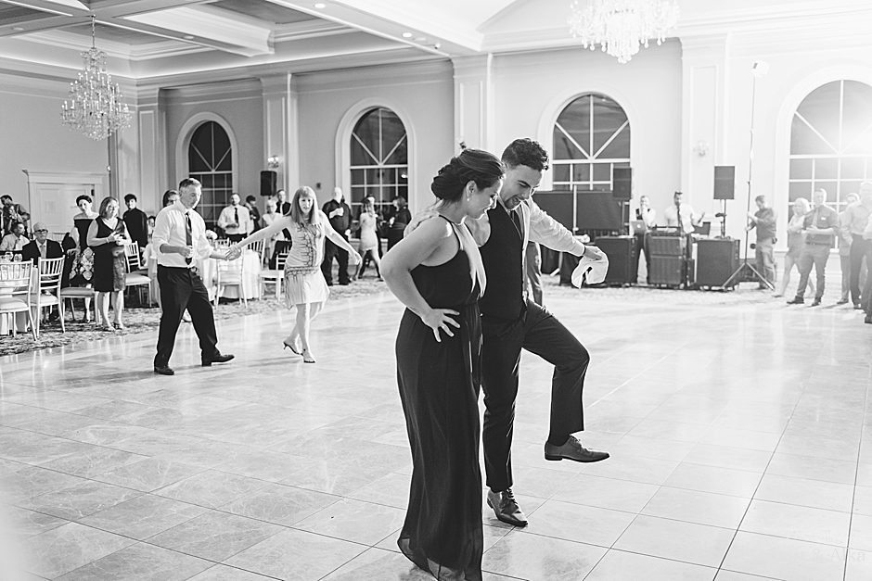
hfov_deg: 54.4
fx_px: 848
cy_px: 290
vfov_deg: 37.9
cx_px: 436
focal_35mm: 35
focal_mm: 35
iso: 640
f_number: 1.8
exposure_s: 1/160
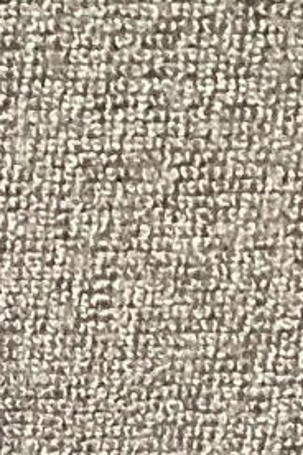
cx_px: -510
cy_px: 657
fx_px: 2234
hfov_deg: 7.1
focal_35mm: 177
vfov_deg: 11.2
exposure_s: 1/33
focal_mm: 3.3
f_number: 2.4
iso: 400
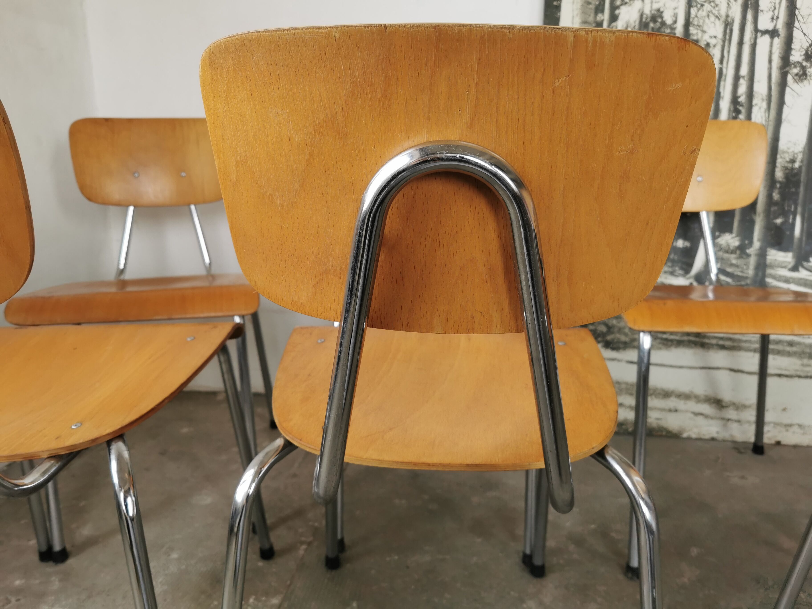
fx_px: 633
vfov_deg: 51.4
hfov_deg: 65.3
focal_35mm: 27
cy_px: 304
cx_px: 406
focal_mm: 5.56
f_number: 1.6
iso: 50
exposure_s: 1/107
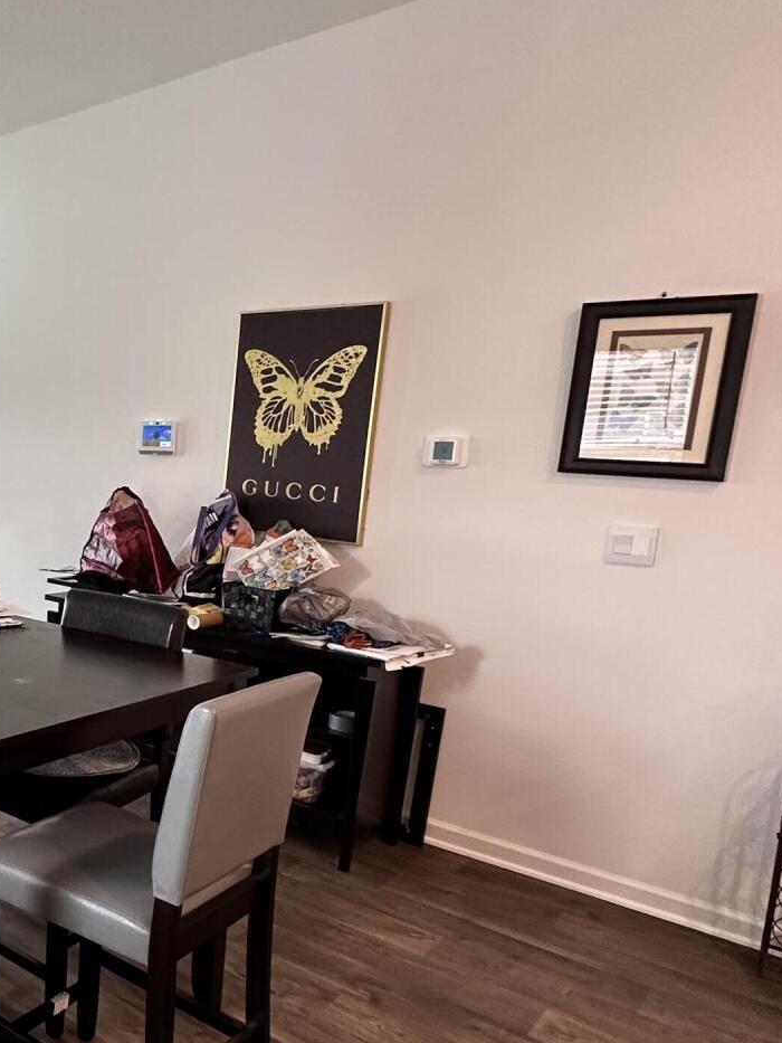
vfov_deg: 59.8
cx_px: -37
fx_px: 903
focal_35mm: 30
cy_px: 578
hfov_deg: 39.9
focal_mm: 2.22
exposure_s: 1/60
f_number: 2.2
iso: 250
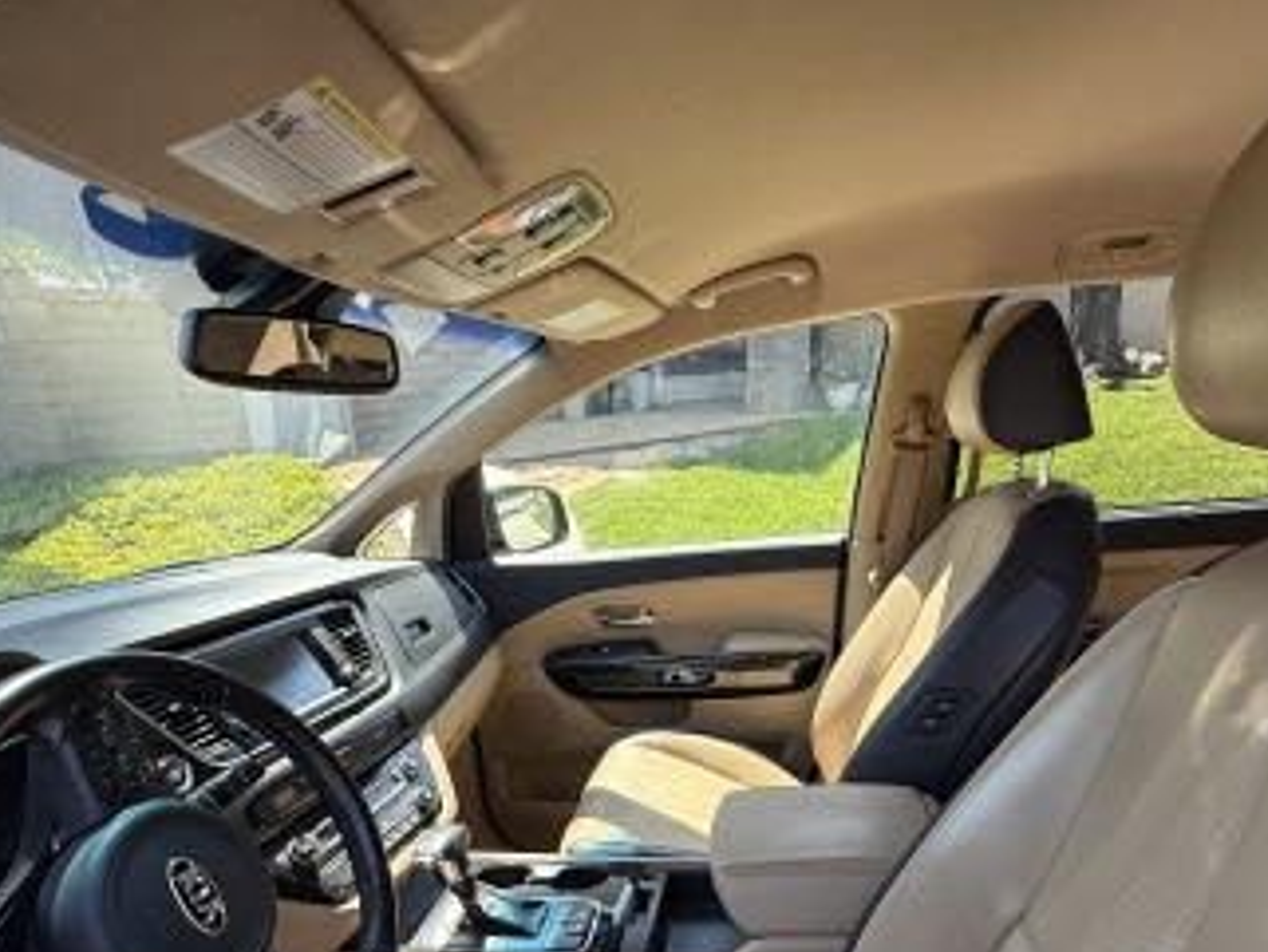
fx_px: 806
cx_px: 656
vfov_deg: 58.9
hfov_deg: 76.3
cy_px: 675
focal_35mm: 22
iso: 64
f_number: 2.2
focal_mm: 2.22
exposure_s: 1/236
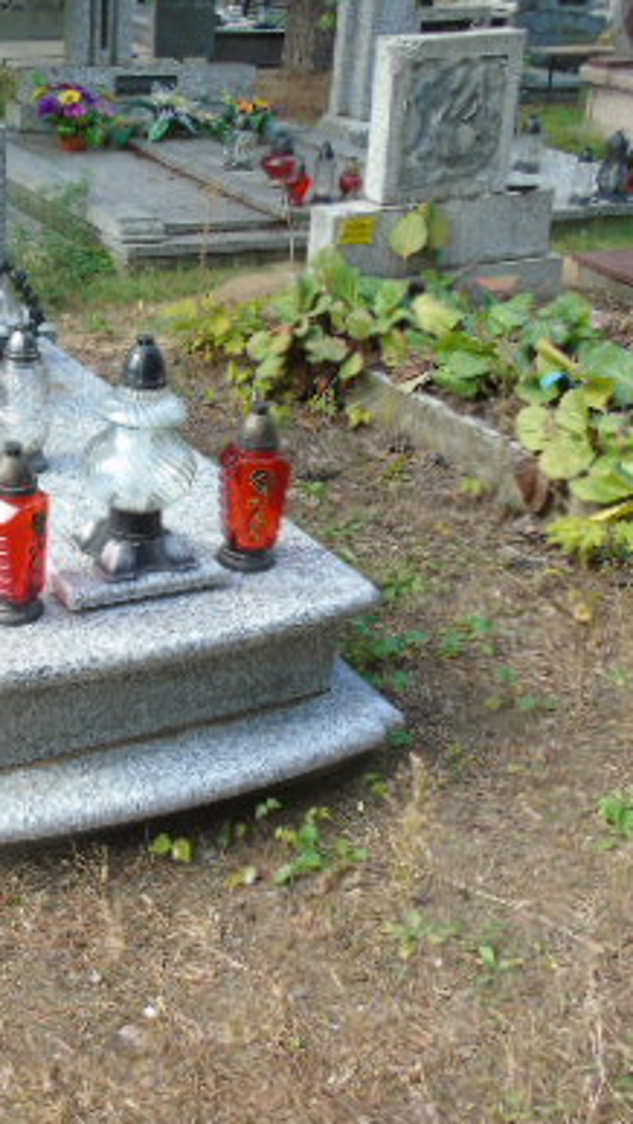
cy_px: 546
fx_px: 1341
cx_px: 81
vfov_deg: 45.5
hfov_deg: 25.8
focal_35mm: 45
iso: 80
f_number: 3.4
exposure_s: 1/100
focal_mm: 4.4
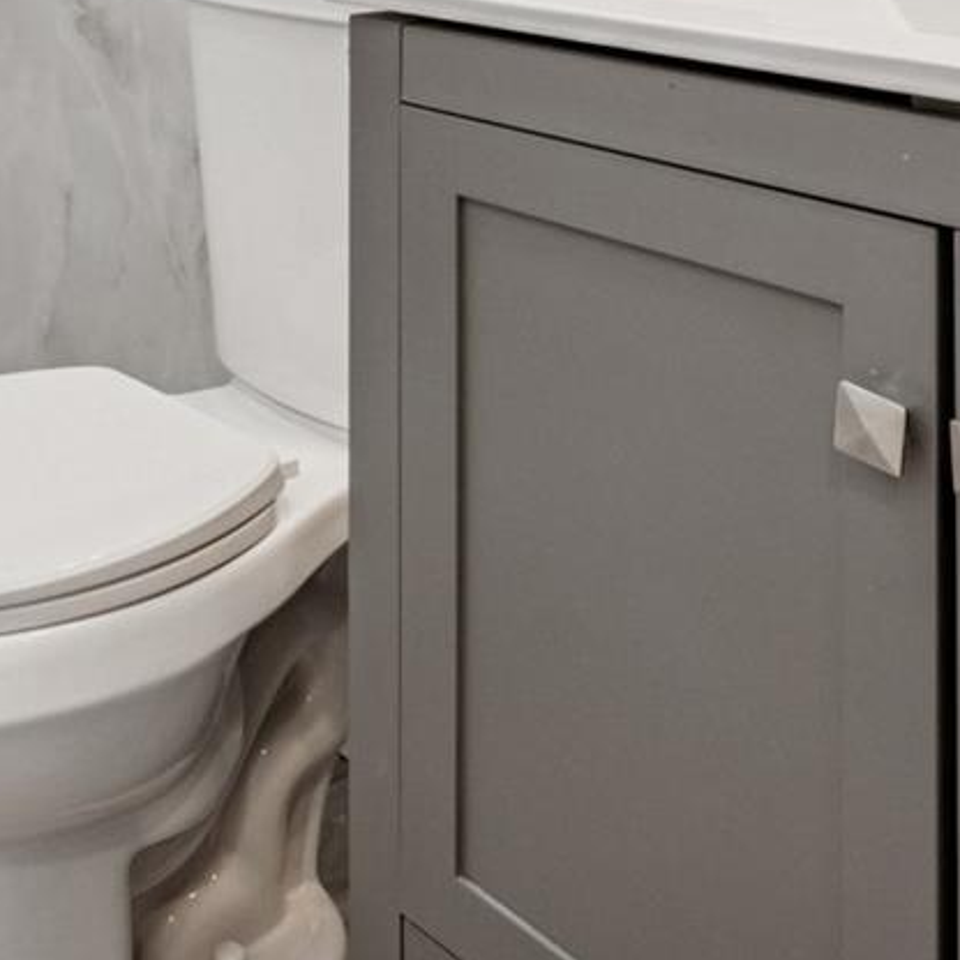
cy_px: -245
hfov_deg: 33.3
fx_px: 1537
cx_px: 148
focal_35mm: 49
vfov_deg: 29.0
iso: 640
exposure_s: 1/100
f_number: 7.1
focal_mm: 10
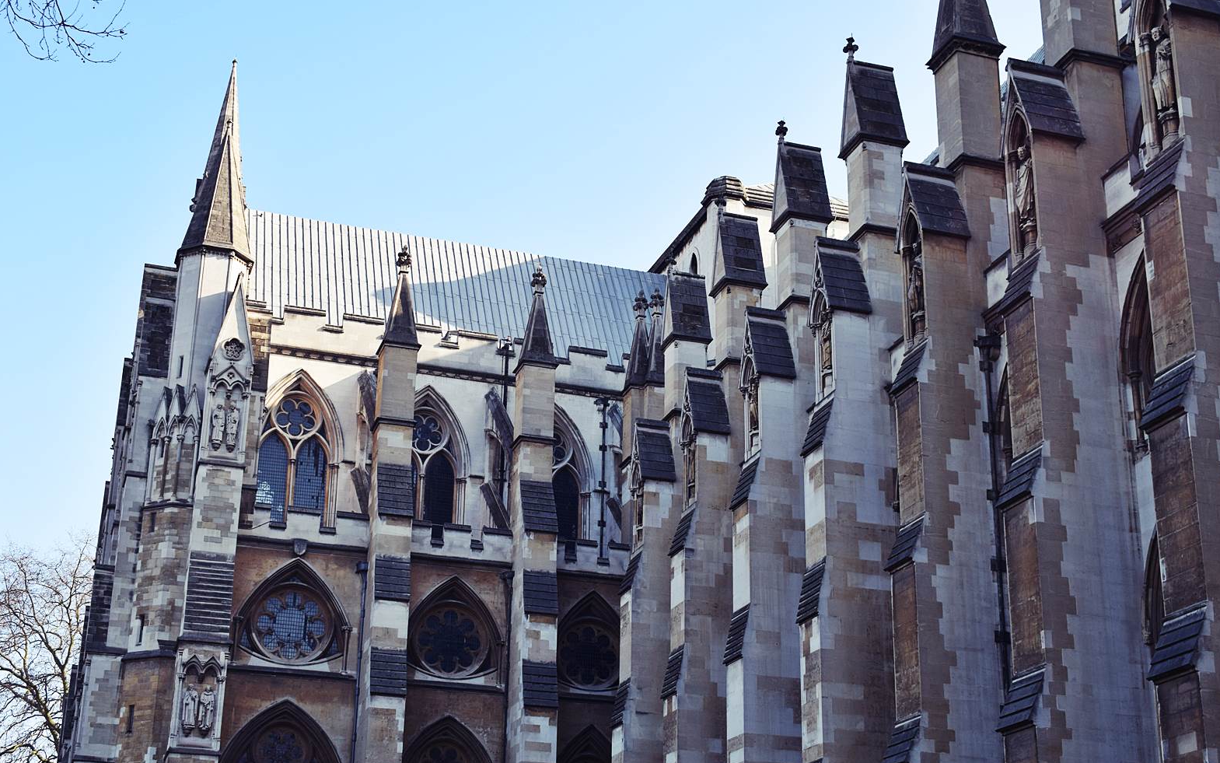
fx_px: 1762
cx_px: 619
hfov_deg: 38.2
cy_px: 390
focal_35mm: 53
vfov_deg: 24.4
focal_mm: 34
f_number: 8
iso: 320
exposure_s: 1/250
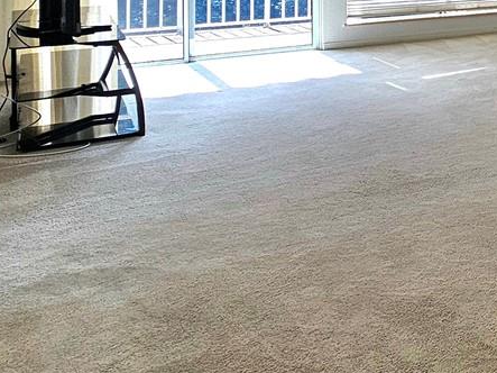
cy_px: -64
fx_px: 675
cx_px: 709
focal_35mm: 47
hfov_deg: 29.0
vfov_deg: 27.5
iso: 80
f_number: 2.2
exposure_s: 1/244
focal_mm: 2.2
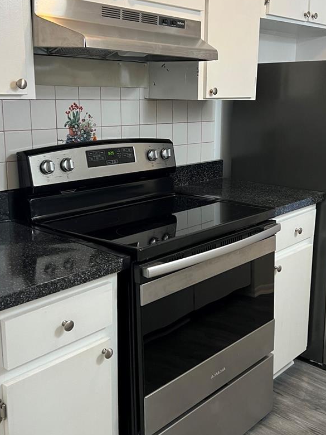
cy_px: 202
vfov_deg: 46.8
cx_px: 198
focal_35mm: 40
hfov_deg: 35.8
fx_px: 502
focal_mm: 5.7
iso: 100
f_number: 1.5
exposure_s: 1/60
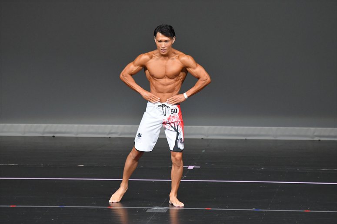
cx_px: 168
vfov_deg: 4.0
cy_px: 112
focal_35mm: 345
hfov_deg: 6.0
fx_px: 3228
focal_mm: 230
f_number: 5.6
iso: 4000
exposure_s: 1/400
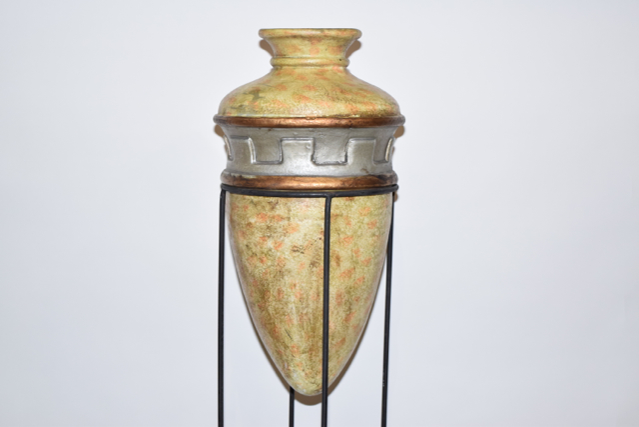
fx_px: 1198
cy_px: 214
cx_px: 320
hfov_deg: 29.9
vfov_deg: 20.2
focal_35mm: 68
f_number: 5.6
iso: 800
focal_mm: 45
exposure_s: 1/125
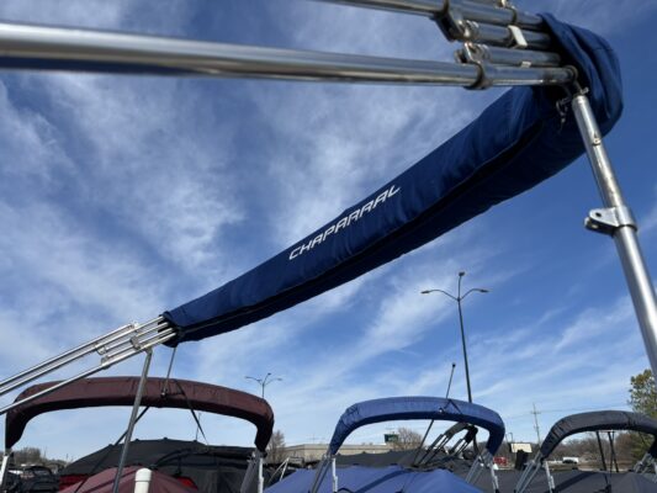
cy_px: 246
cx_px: 328
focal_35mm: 26
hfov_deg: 67.3
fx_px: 494
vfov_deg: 53.1
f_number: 1.6
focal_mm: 5.96
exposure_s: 1/4854
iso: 50
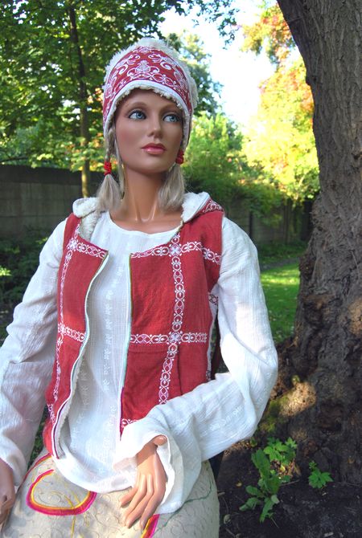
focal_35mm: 27
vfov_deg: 67.3
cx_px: 181
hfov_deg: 48.1
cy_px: 269
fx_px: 405
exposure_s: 1/125
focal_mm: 18
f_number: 5.6
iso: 200
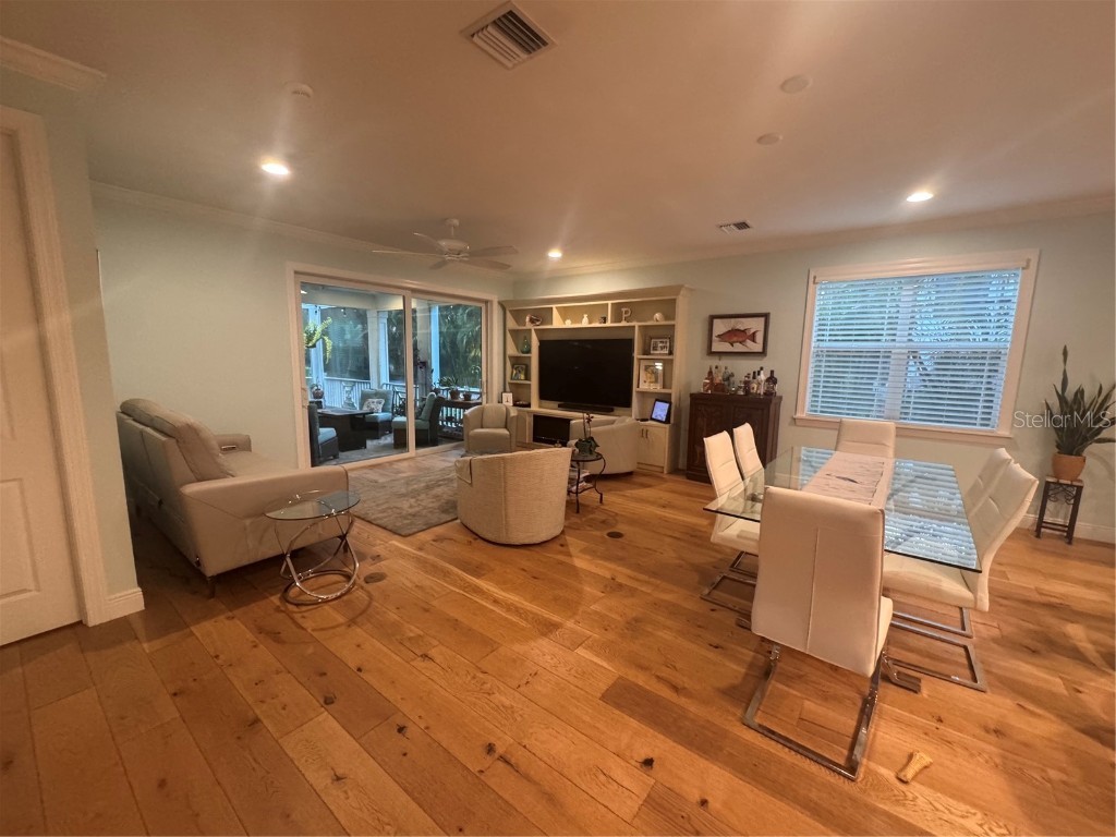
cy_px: 418
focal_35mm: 14
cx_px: 558
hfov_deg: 102.1
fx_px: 451
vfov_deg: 85.7
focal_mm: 2.22
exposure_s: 1/60
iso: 640
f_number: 2.2
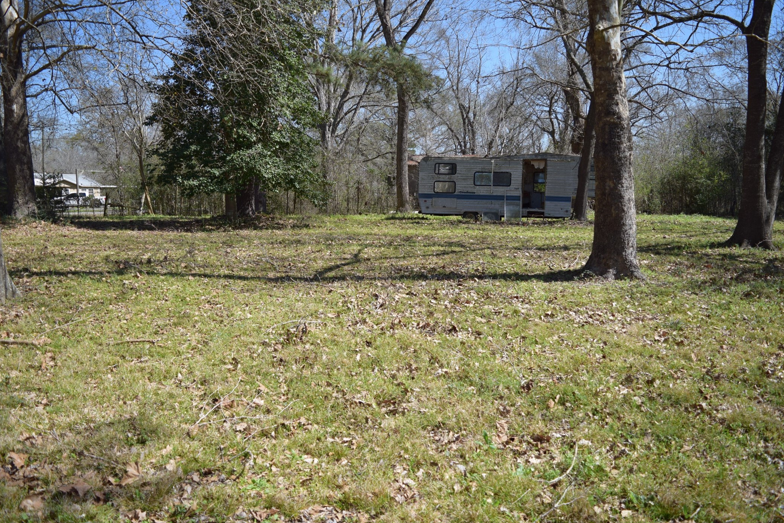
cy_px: 268
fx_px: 610
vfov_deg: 46.4
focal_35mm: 28
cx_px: 385
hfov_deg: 65.4
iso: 200
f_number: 3.5
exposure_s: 1/1600
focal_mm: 18
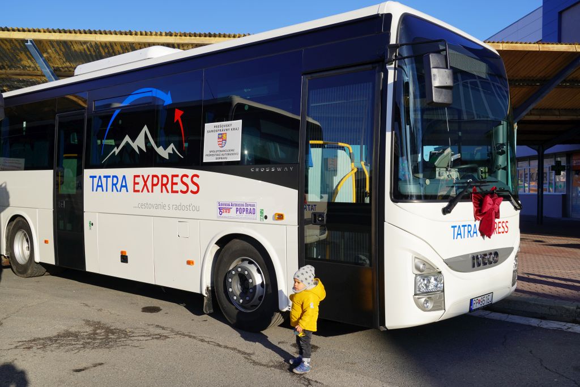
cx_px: 290
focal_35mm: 34
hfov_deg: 55.8
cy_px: 194
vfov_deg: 38.9
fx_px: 548
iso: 100
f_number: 9
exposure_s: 1/125
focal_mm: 34
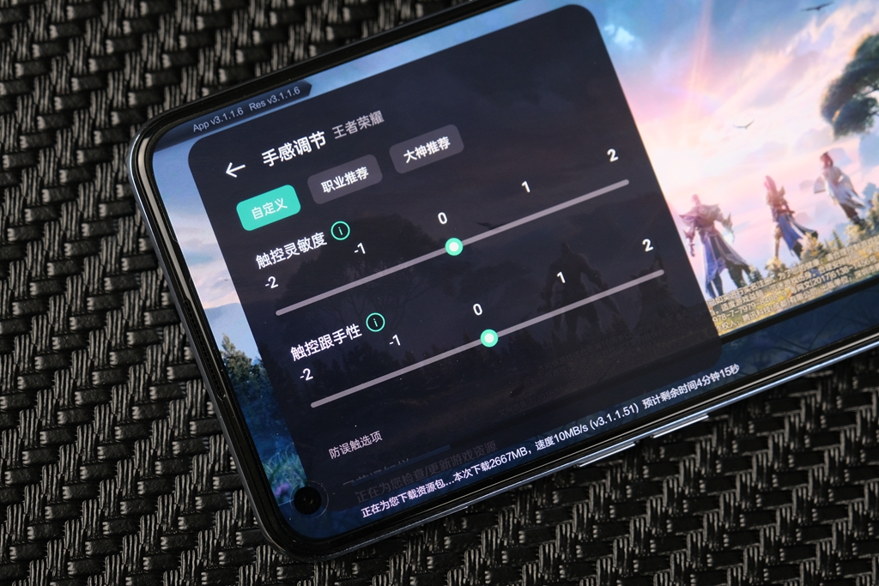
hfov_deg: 23.1
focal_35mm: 88
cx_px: 440
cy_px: 293
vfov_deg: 15.5
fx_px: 2149
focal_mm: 58.6
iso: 800
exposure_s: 1/105
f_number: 4
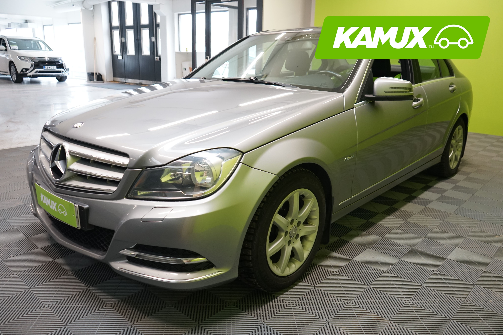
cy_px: 168
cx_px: 252
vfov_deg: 46.4
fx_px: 391
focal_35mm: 28
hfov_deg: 65.5
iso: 1250
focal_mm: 28
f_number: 4.5
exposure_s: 1/30
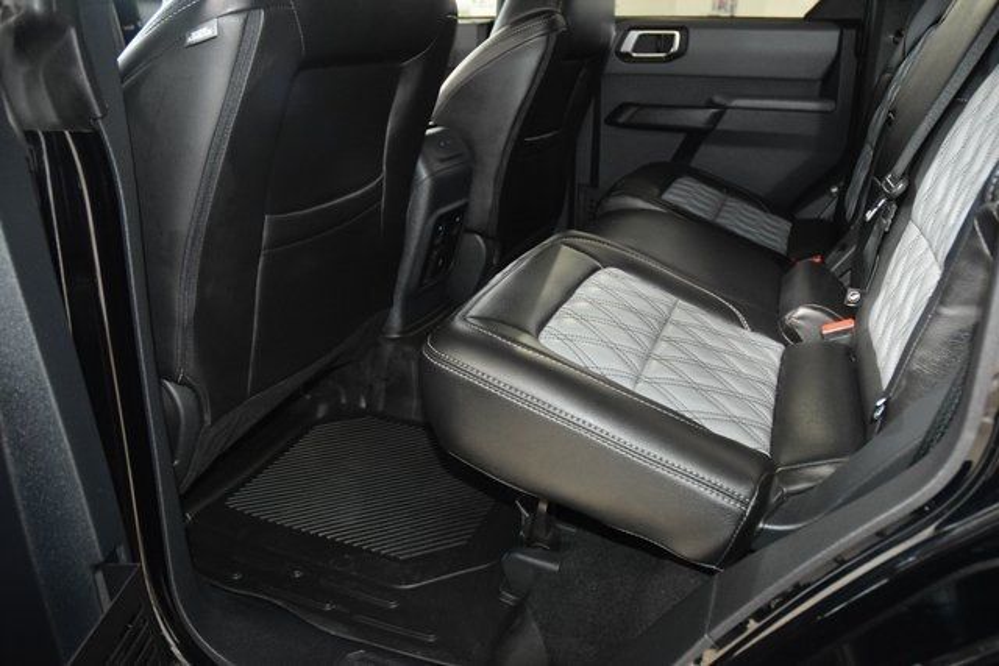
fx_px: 749
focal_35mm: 27
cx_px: 500
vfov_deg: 48.0
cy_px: 333
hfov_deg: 67.4
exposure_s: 1/20
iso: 3200
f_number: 3.5
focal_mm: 18
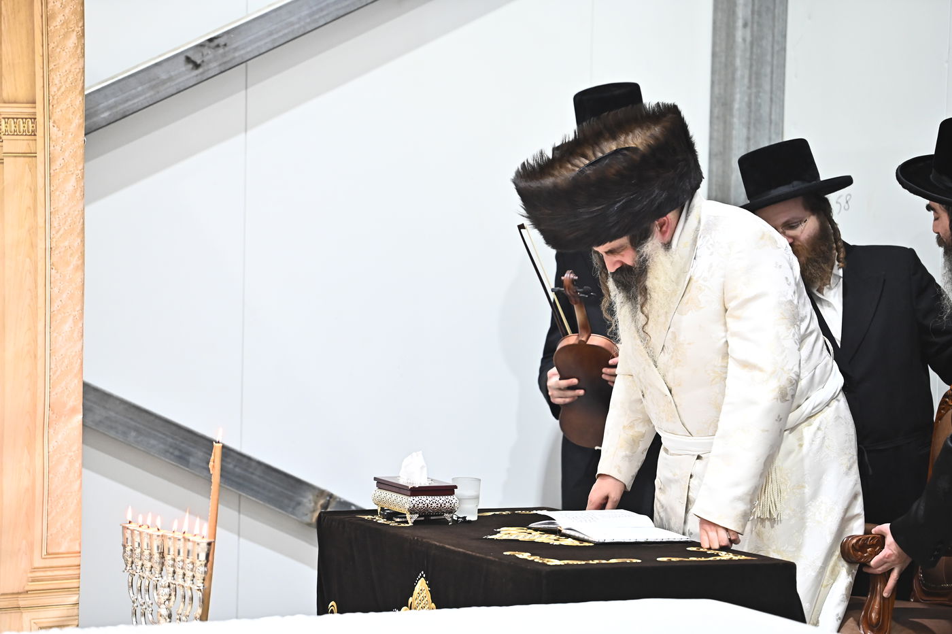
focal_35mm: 170
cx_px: 476
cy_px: 317
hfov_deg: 12.1
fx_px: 4493
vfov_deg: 8.1
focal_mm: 170
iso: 3200
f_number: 3.5
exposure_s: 1/200
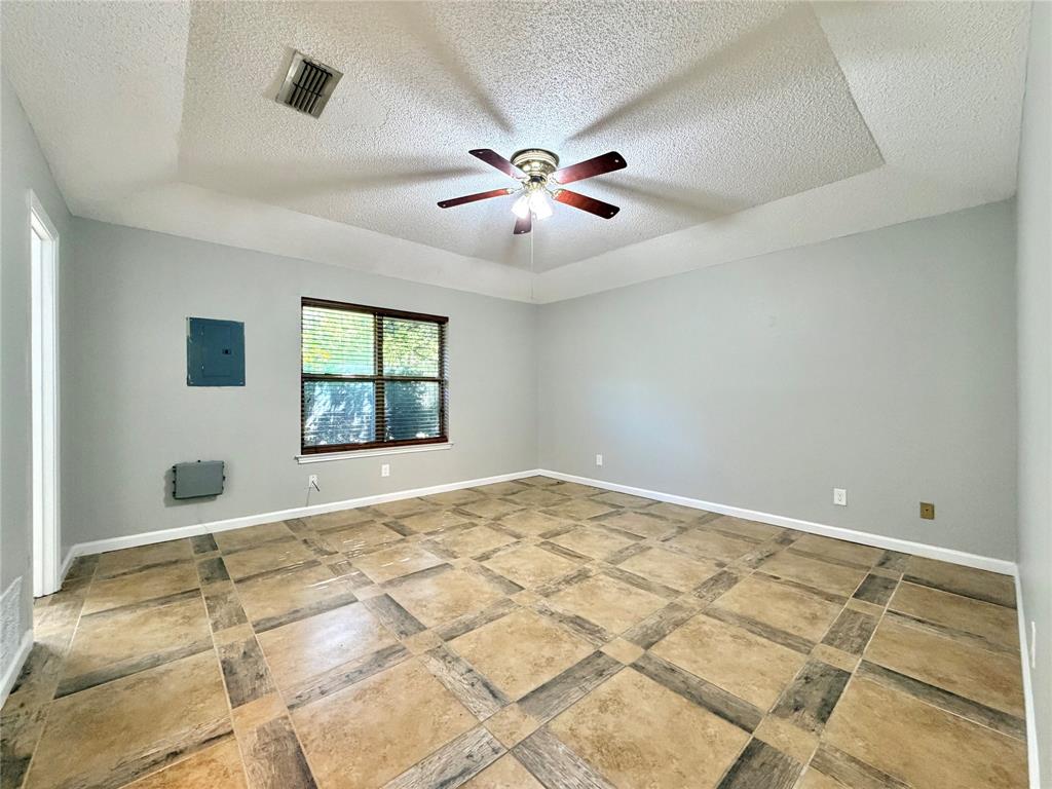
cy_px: 394
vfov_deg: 85.7
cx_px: 526
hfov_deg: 102.1
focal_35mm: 14
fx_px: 425
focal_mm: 2.22
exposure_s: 1/60
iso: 400
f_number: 2.2
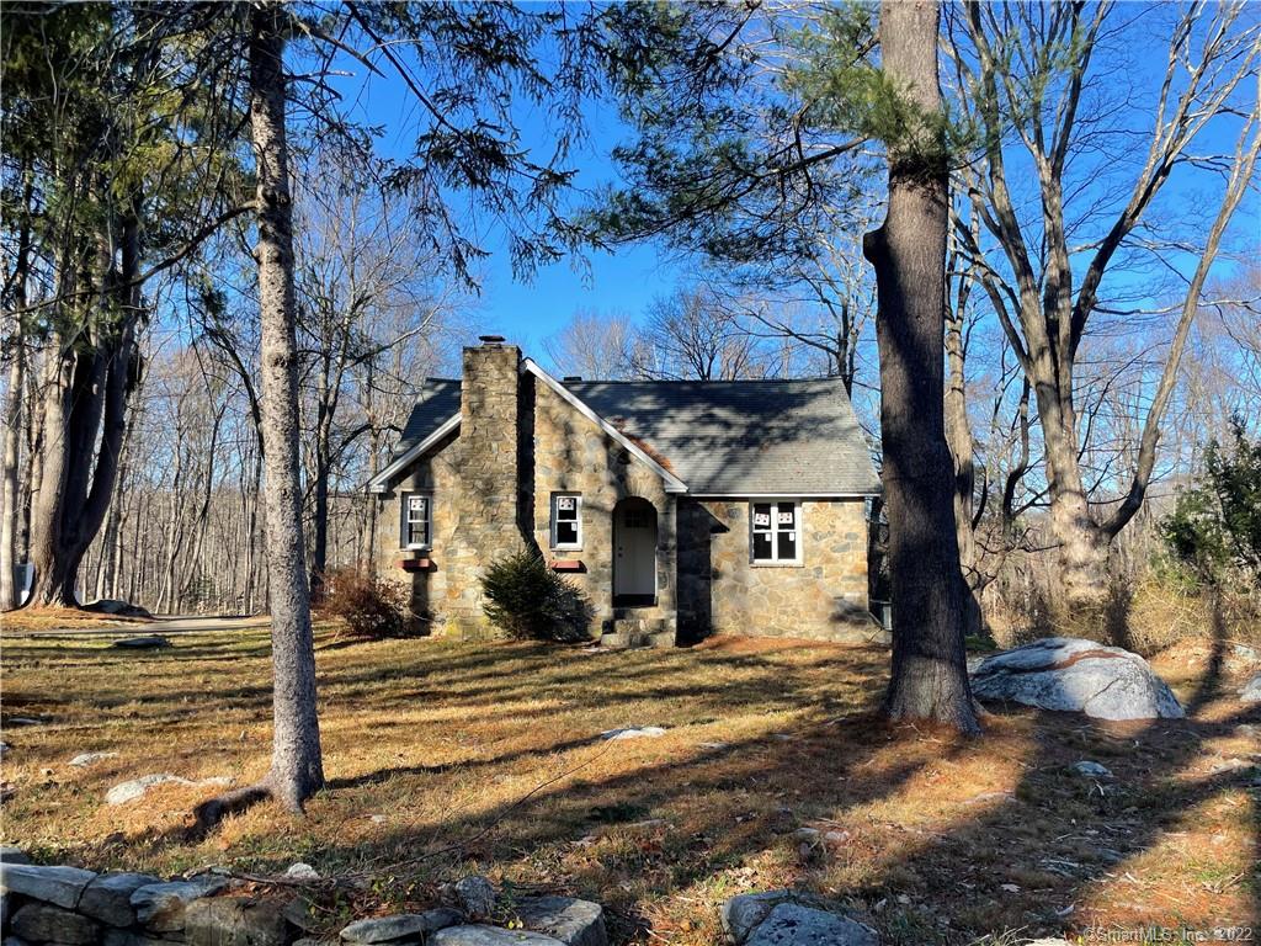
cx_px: 630
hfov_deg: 67.3
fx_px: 947
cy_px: 473
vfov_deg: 53.1
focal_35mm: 26
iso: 32
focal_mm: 4.2
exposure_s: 1/1350
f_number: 1.6
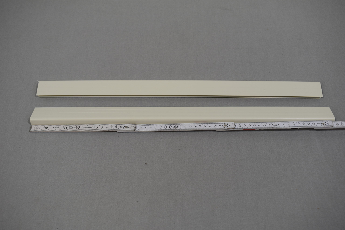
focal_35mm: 36
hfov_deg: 53.1
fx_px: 345
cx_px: 172
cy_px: 115
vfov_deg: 36.9
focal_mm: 24
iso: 250
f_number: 5.6
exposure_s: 1/125
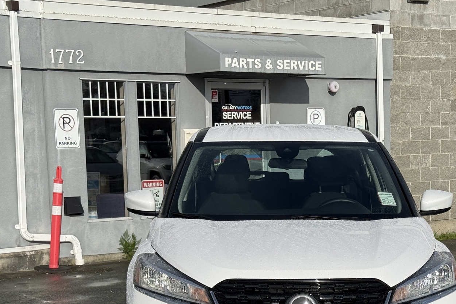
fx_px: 1038
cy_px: 278
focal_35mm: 82
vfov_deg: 16.4
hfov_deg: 24.7
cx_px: 286
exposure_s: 1/11364
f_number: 1.78
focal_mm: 6.76
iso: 64
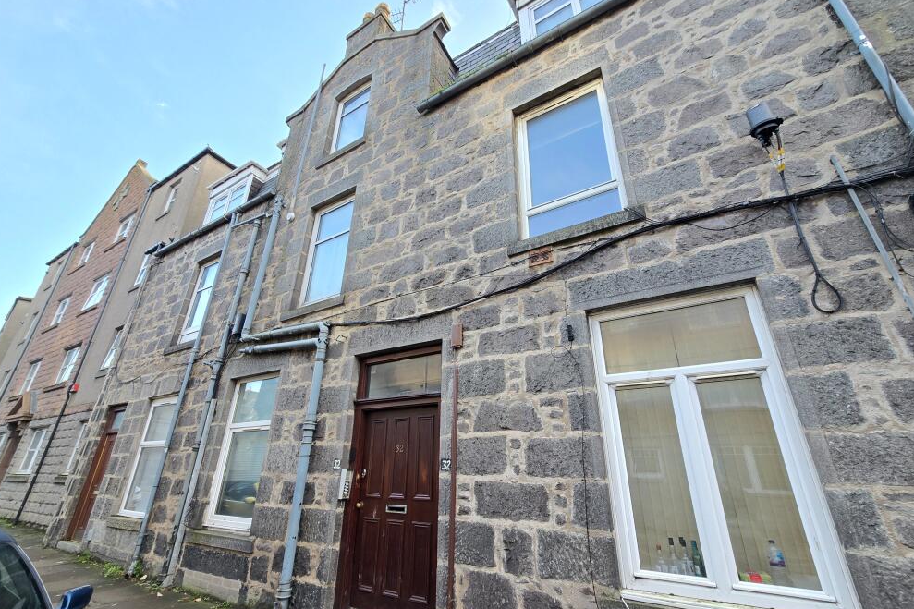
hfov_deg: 104.3
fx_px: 355
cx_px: 459
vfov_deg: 81.2
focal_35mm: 14
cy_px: 306
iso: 50
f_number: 2.2
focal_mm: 2.2
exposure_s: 1/110
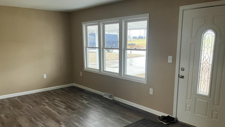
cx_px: 113
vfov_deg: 37.5
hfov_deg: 62.6
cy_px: 80
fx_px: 185
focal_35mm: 31
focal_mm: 3.99
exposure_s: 1/60
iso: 320
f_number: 1.8
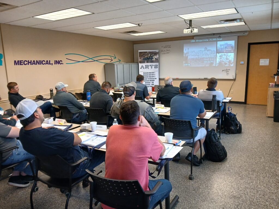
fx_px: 210
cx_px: 140
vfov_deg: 53.1
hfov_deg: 67.3
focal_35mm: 26
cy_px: 104
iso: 160
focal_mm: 3.98
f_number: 1.8
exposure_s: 1/60
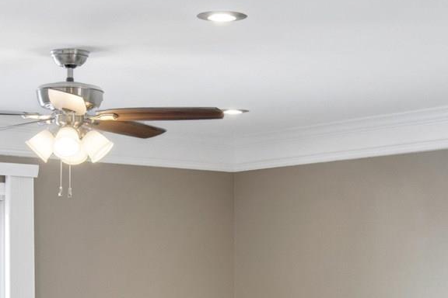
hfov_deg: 18.2
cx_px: 286
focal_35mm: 112
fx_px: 1394
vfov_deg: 12.1
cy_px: 287
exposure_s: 1/6
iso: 200
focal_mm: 21
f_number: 11
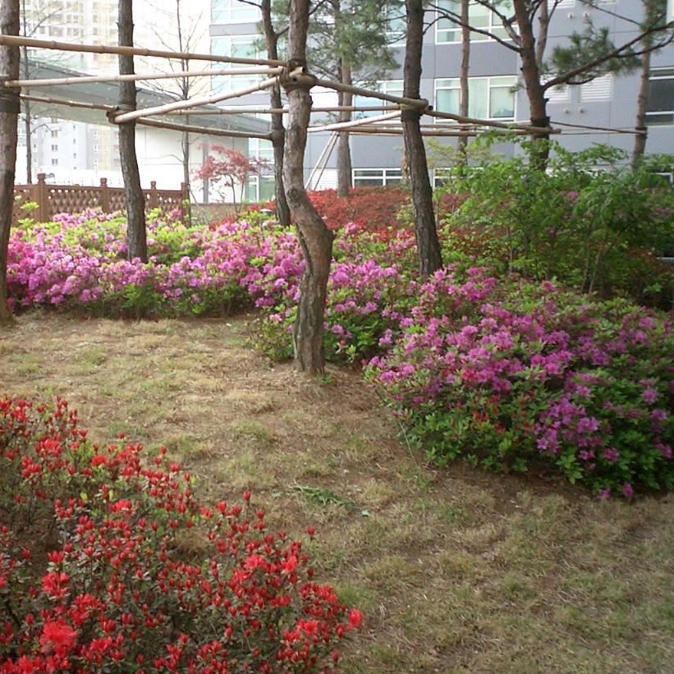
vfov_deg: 33.4
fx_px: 1123
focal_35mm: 51
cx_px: 203
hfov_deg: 33.0
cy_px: 361
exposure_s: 1/100
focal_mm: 5.6
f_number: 3.5
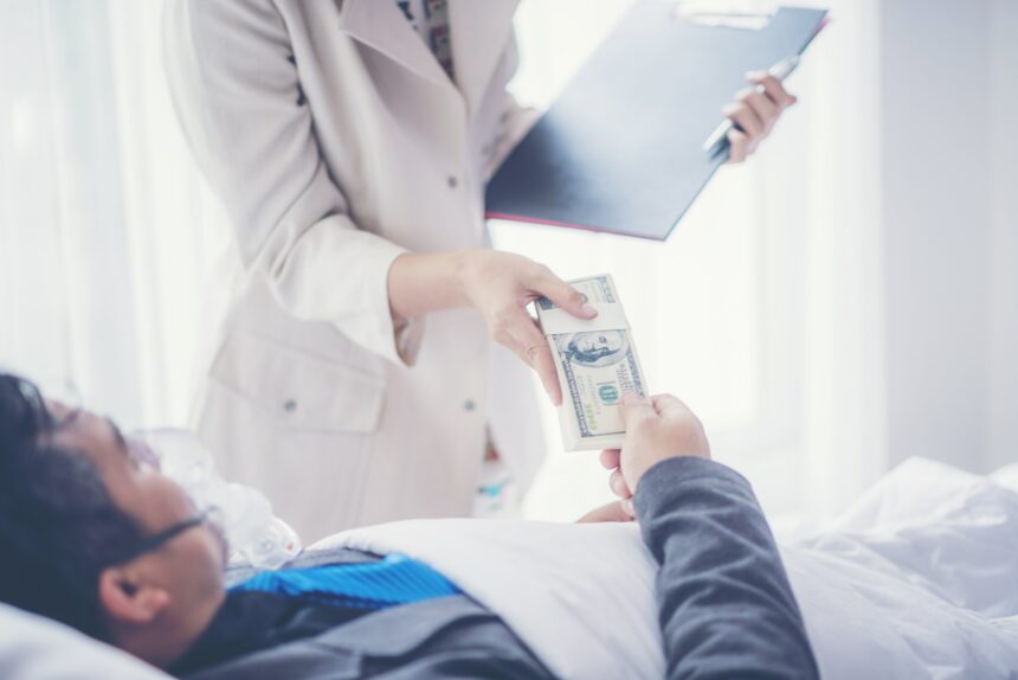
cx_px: 509
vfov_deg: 16.1
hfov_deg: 23.9
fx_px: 2404
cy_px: 340
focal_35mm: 85
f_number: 1.8
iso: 160
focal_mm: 85
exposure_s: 1/250
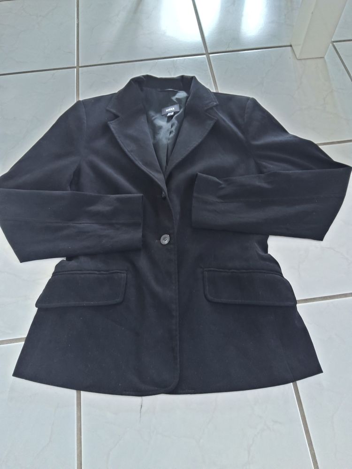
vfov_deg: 67.3
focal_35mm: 26
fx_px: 353
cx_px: 176
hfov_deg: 53.1
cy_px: 234
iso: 50
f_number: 2
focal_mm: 3.08
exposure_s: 1/50
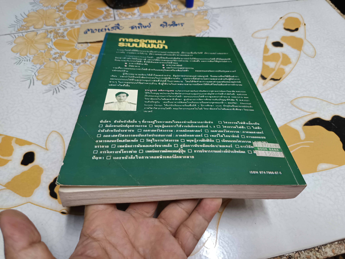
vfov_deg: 56.8
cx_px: 172
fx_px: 239
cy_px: 130
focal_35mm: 24
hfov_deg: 71.6
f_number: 1.7
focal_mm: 5.31
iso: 950
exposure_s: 1/25
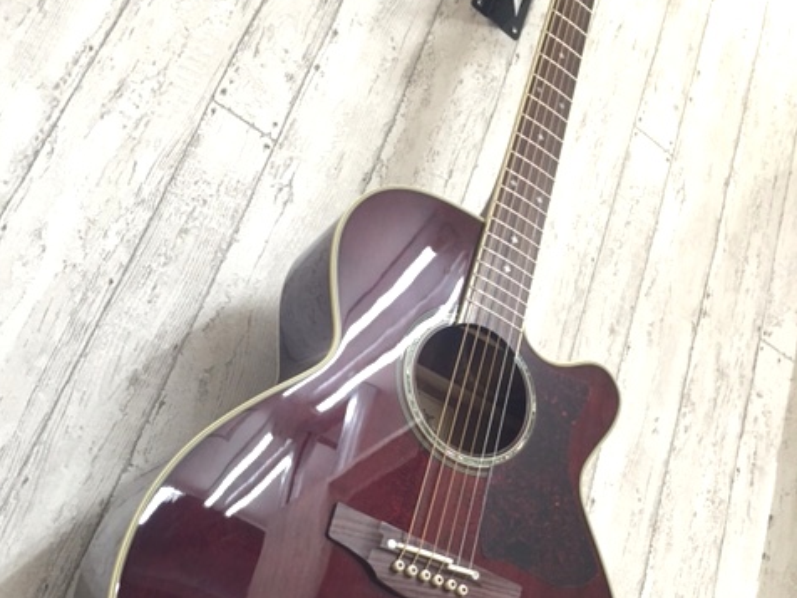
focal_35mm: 39
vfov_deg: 36.4
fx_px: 898
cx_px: 397
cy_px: 404
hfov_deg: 47.9
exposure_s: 1/30
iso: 125
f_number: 2.2
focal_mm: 4.15
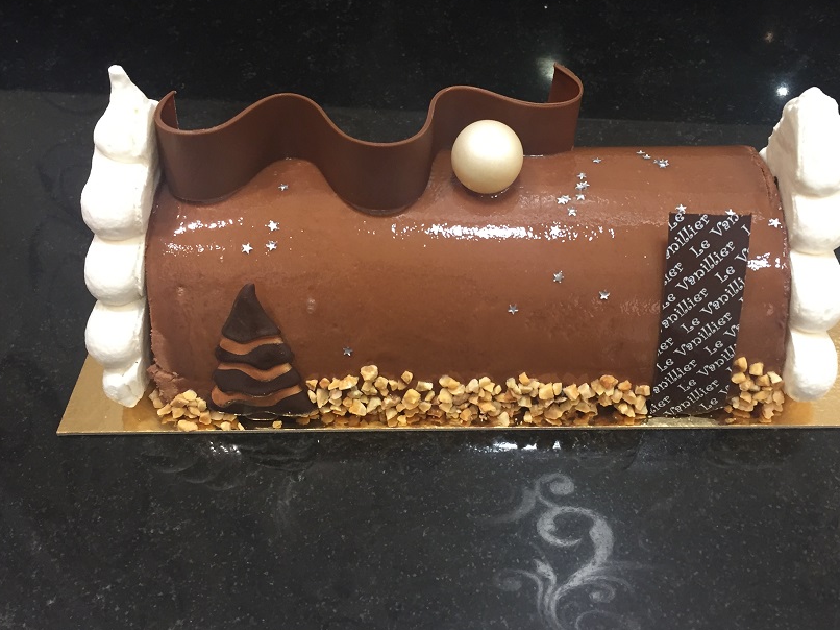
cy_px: 292
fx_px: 873
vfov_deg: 39.6
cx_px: 495
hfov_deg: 51.1
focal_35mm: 36
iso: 160
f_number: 2.2
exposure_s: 1/33
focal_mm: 4.15
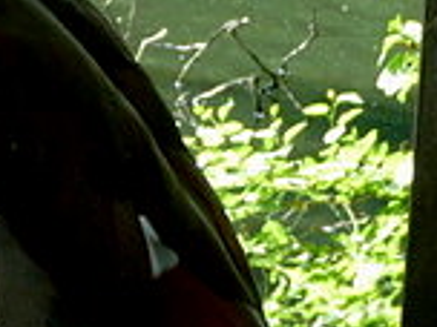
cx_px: 52
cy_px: -23
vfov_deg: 3.0
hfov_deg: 4.0
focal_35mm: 498
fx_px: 6287
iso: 80
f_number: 3.5
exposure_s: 1/60
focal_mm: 21.2
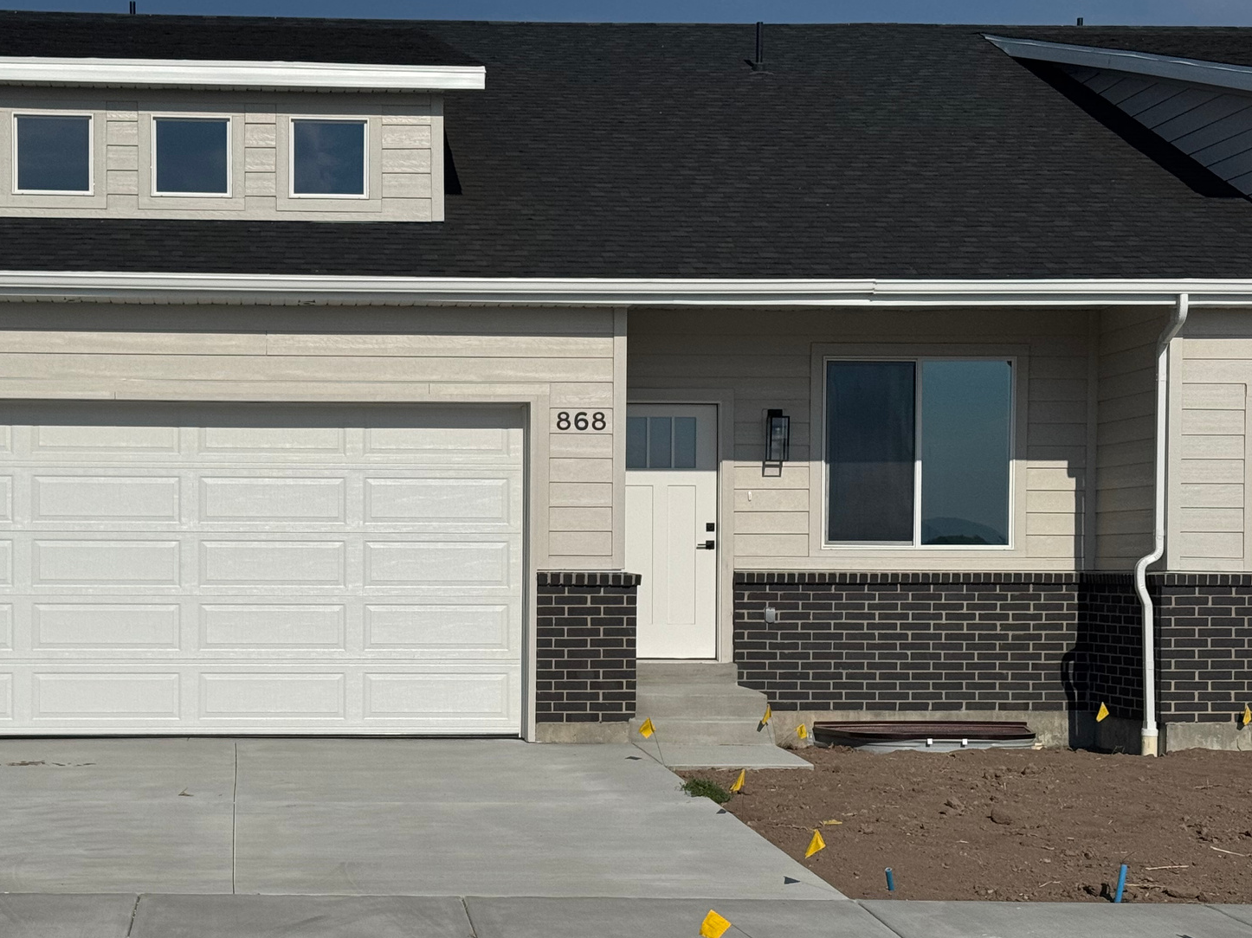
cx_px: 399
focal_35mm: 68
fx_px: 2459
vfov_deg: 21.6
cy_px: 594
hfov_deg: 28.3
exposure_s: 1/15385
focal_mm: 6.76
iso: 50
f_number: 1.78
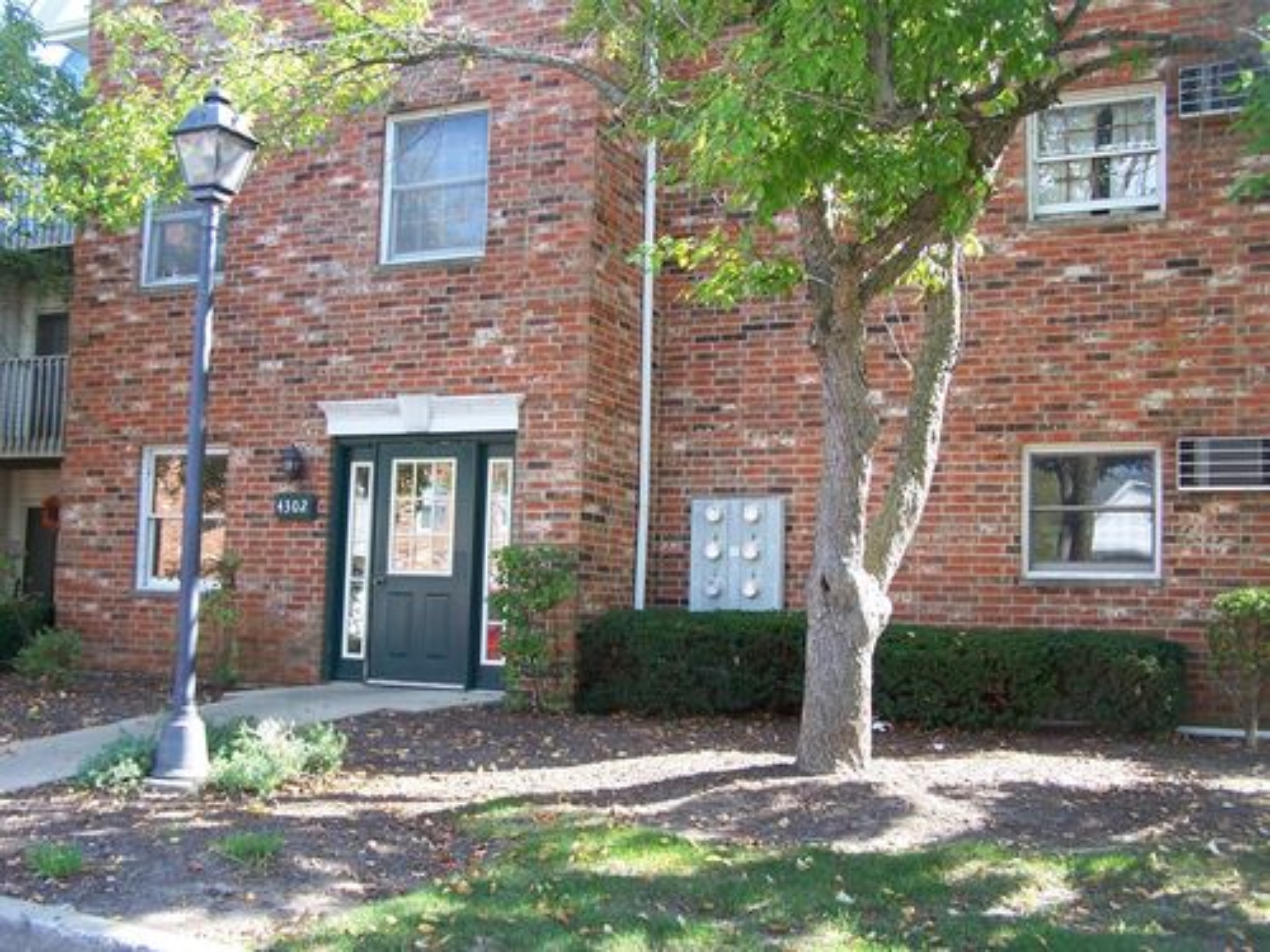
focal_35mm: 38
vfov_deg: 37.7
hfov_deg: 49.0
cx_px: 635
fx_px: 1394
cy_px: 476
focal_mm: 6.3
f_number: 2.8
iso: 80
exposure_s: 1/100
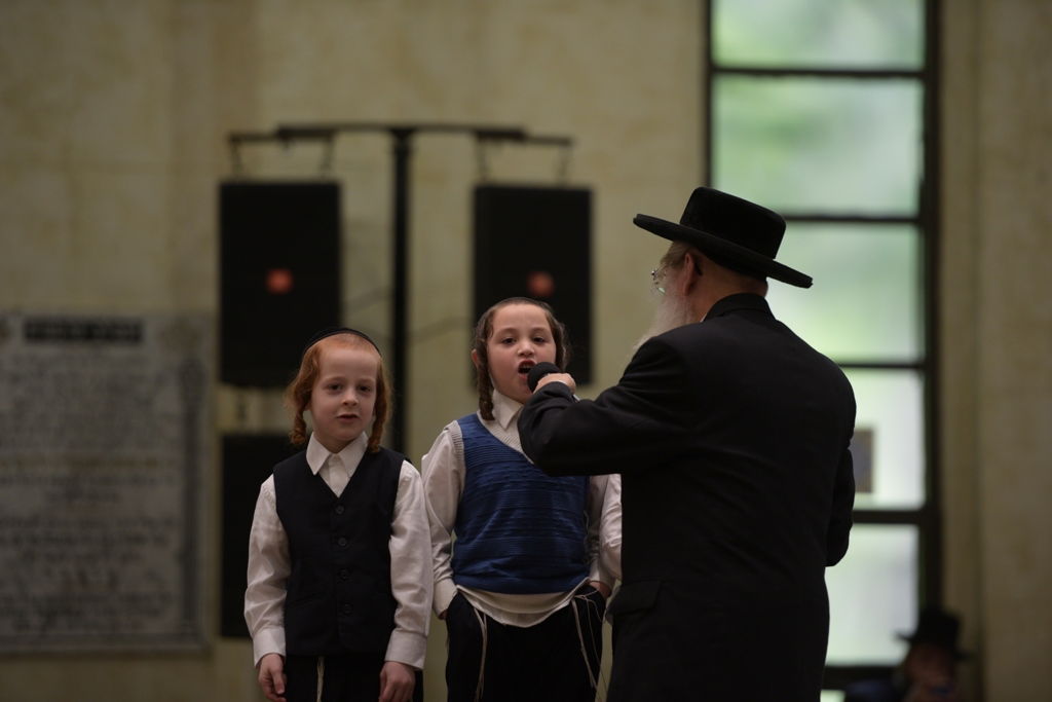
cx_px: 526
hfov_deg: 10.3
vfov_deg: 6.9
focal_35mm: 200
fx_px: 5845
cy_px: 351
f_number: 2.8
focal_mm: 200
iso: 320
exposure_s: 1/125
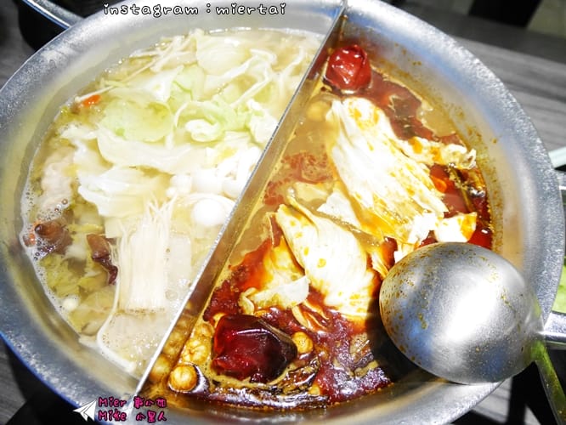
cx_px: 283
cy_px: 212
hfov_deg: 63.4
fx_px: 458
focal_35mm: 28
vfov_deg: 49.8
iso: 2500
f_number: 3.7
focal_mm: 14
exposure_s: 1/60
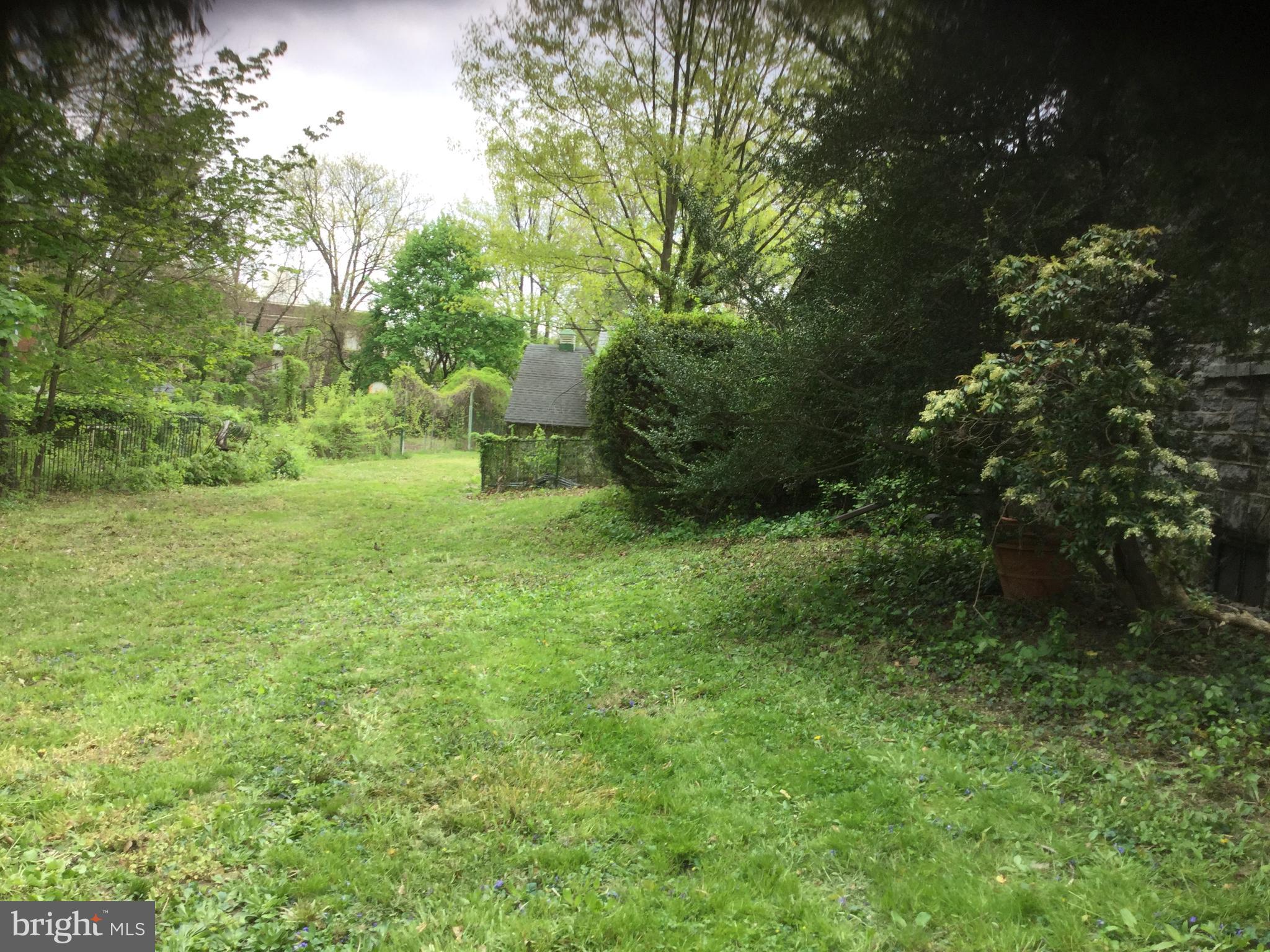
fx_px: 1137
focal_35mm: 31
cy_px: 476
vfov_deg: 45.4
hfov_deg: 58.4
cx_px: 635
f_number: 2.4
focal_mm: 3.3
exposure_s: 1/170
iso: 25
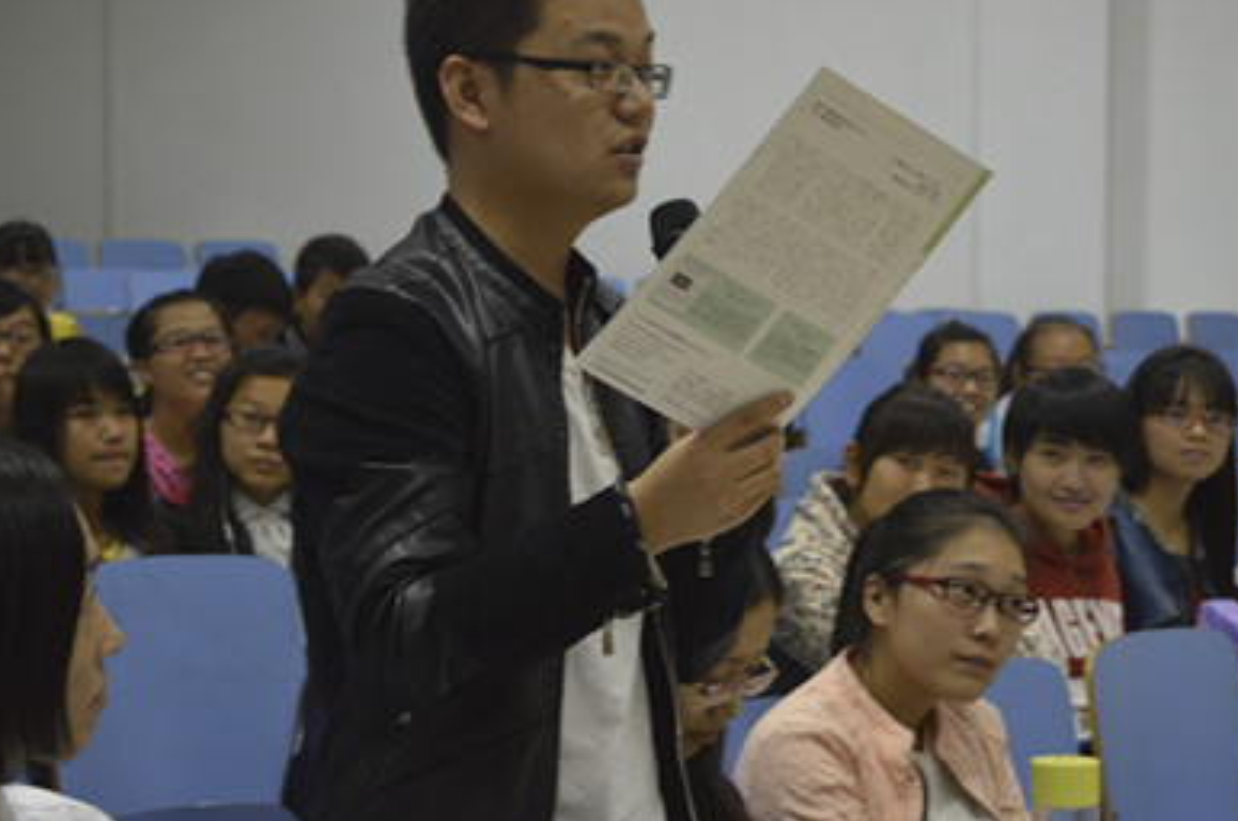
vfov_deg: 13.5
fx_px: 3467
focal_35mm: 101
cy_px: 342
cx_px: 699
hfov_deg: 20.2
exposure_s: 1/15
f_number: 5.6
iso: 1000
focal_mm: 52
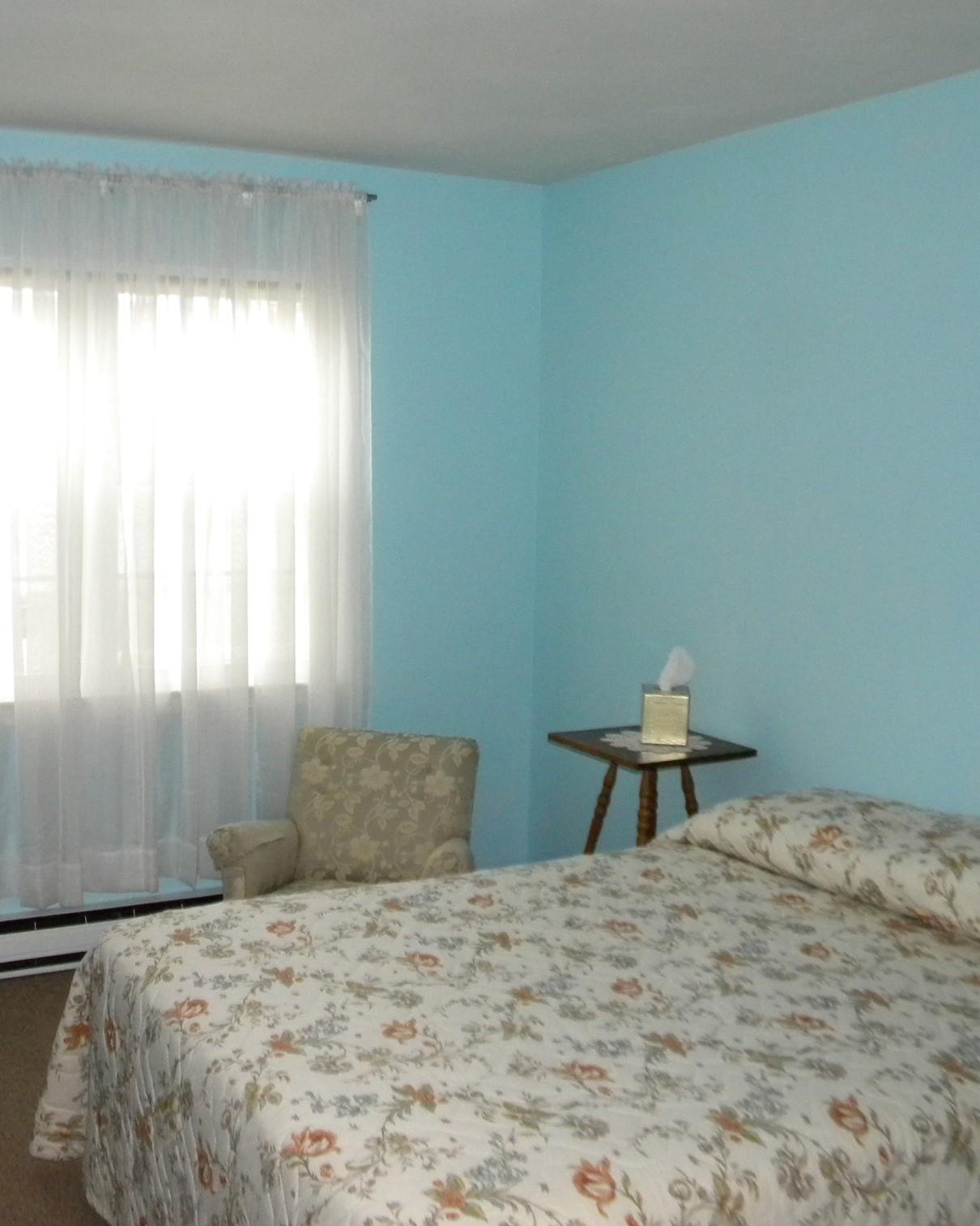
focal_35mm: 37
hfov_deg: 39.6
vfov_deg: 49.1
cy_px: 612
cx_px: 324
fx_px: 1342
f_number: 3.5
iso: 400
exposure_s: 1/26
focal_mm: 5
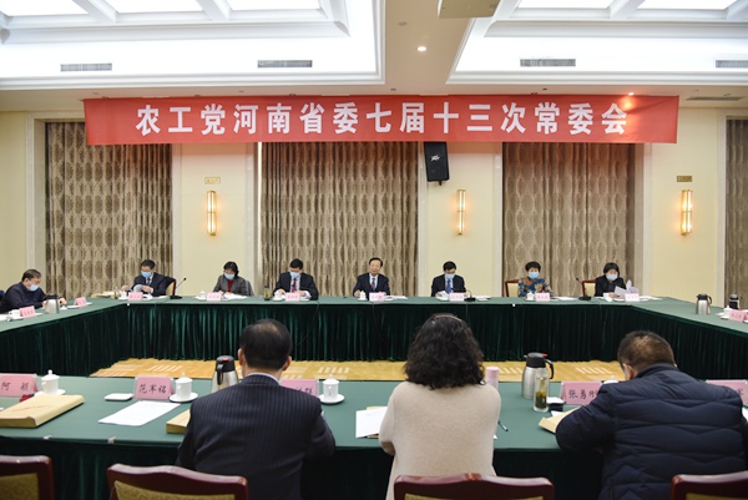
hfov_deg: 73.7
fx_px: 499
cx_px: 374
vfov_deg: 53.2
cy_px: 250
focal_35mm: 24
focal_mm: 24
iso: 900
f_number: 4
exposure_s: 1/60
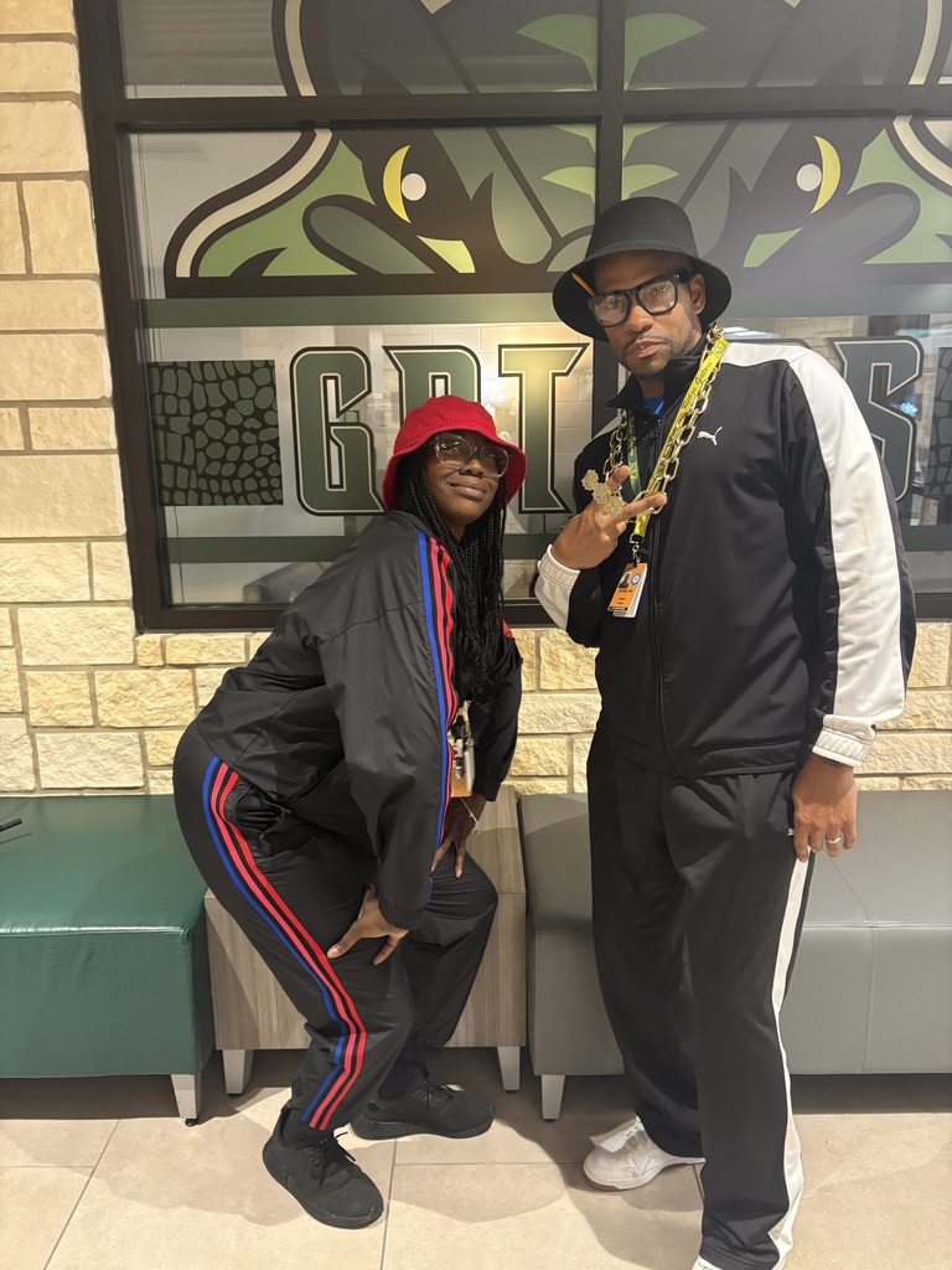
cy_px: 635
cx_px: 476
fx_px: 953
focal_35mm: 26
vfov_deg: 67.3
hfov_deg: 53.1
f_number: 1.6
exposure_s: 1/60
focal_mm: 5.96
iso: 320
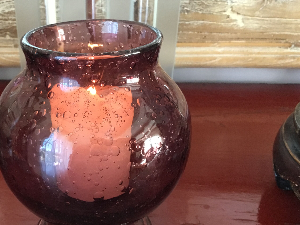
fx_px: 390
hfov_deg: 41.4
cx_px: 96
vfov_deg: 32.1
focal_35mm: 45
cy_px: 137
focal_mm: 3.3
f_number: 2.4
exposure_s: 1/33
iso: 200
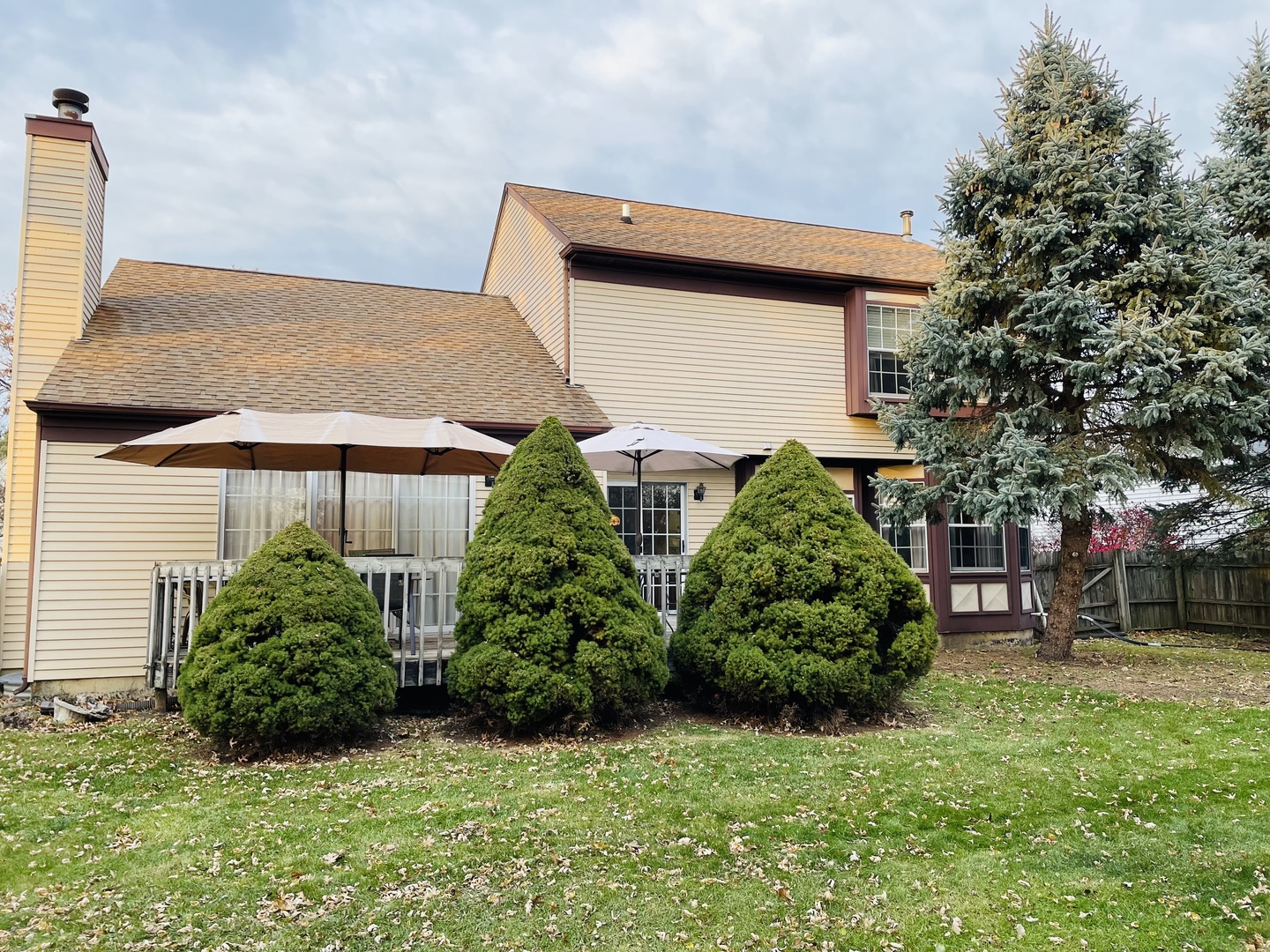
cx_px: 635
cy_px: 476
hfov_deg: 67.3
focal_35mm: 26
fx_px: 954
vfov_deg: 53.1
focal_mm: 4.2
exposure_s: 1/121
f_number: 1.6
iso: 40
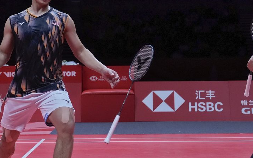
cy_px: 59
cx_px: 166
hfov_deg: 25.4
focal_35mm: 81
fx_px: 558
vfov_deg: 16.1
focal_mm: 46
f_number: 3.5
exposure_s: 1/2500
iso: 3200
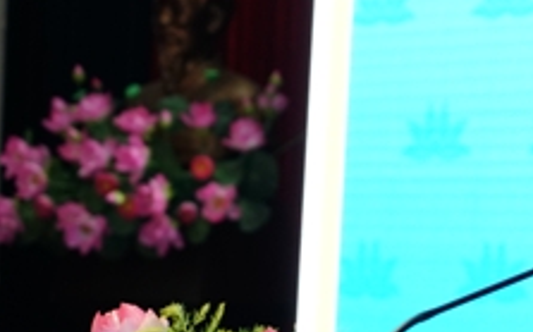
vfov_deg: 6.8
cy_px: 222
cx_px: 693
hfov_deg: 10.7
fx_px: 2787
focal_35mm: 192
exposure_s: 1/100
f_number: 5.6
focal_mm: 70
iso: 1600
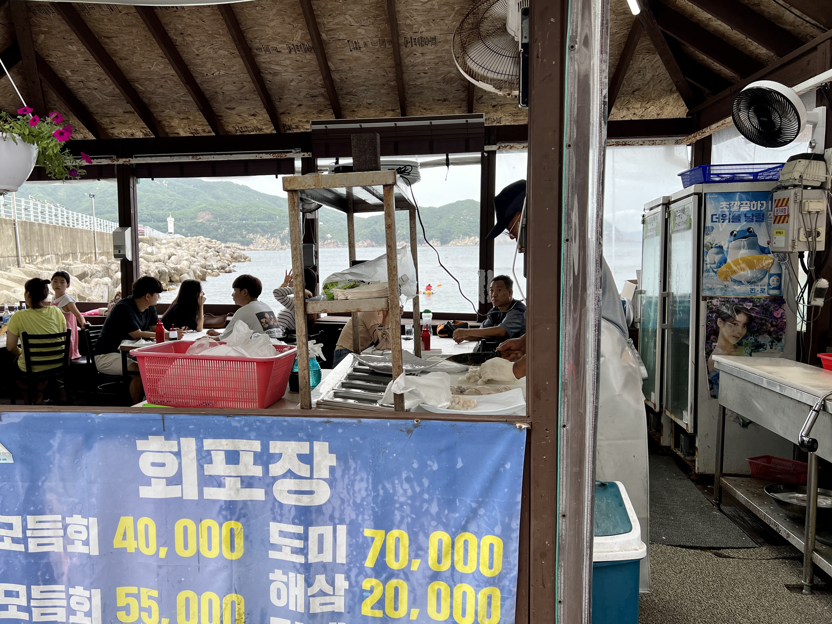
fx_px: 697
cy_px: 319
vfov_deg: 48.2
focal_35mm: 29
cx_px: 377
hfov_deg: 61.5
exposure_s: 1/493
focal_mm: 5.7
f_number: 1.5
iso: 50
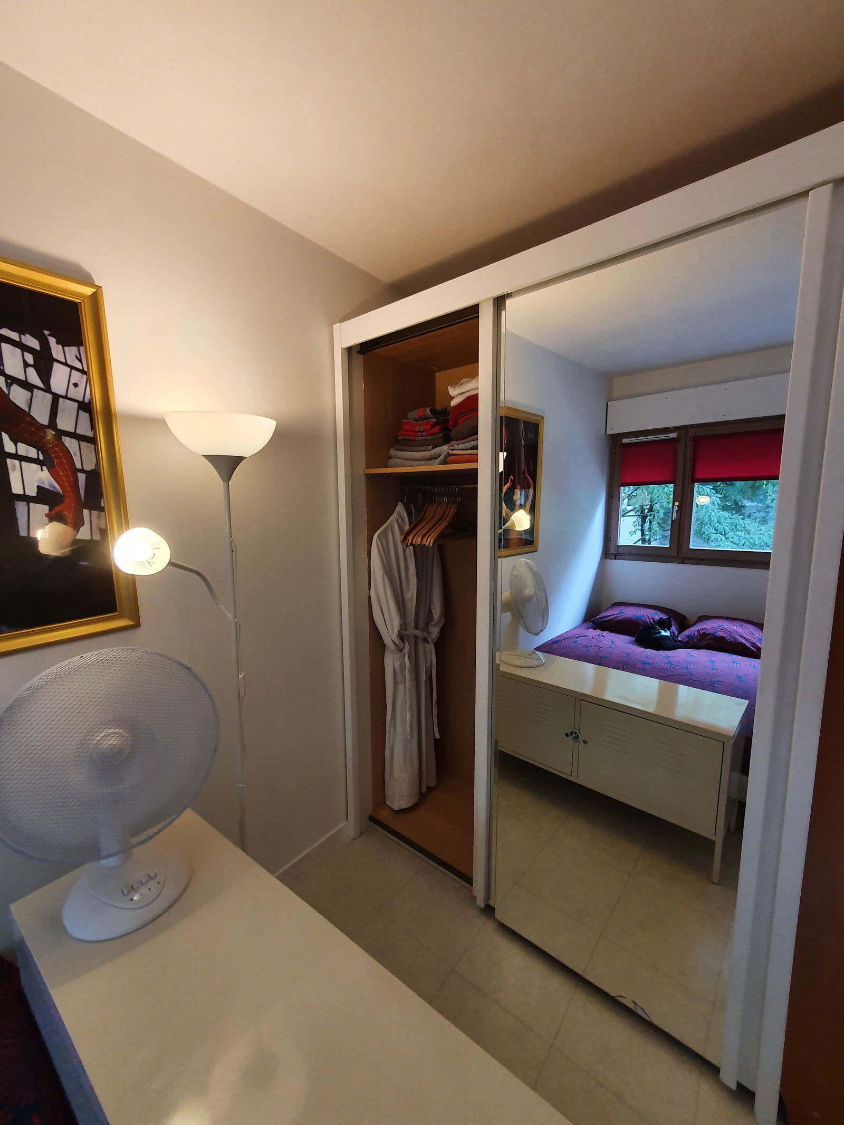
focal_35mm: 13
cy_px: 562
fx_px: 423
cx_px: 422
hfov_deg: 89.9
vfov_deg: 106.2
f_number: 2.2
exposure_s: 1/50
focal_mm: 1.8
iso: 200
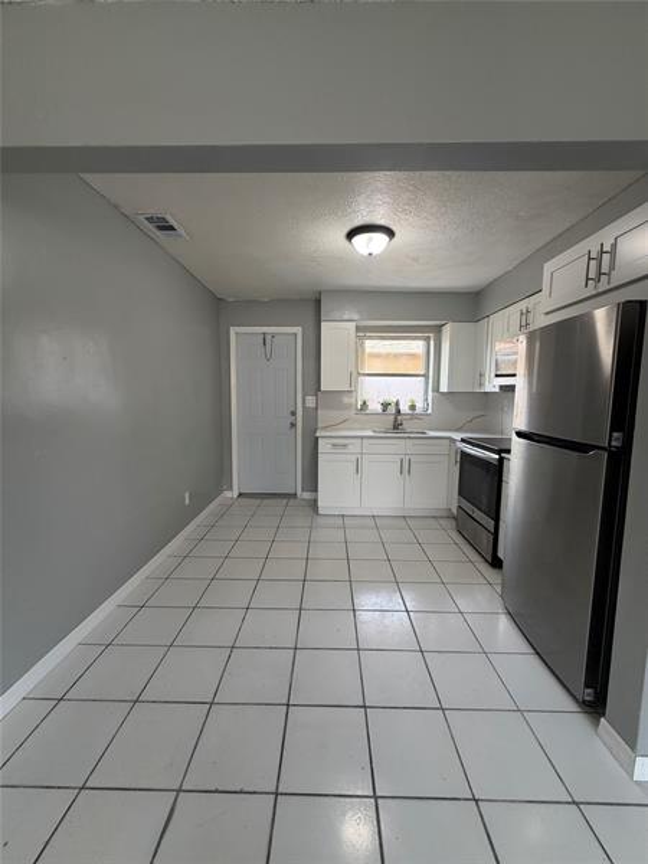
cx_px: 324
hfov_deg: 85.7
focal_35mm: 14
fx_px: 349
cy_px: 432
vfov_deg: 102.1
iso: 160
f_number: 2.2
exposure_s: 1/120
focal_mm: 2.22
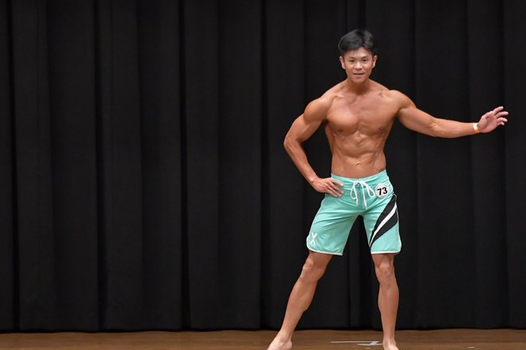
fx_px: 3842
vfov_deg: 5.2
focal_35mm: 263
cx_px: 302
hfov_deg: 7.8
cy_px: 198
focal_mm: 150
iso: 6400
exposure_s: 1/400
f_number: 5.6
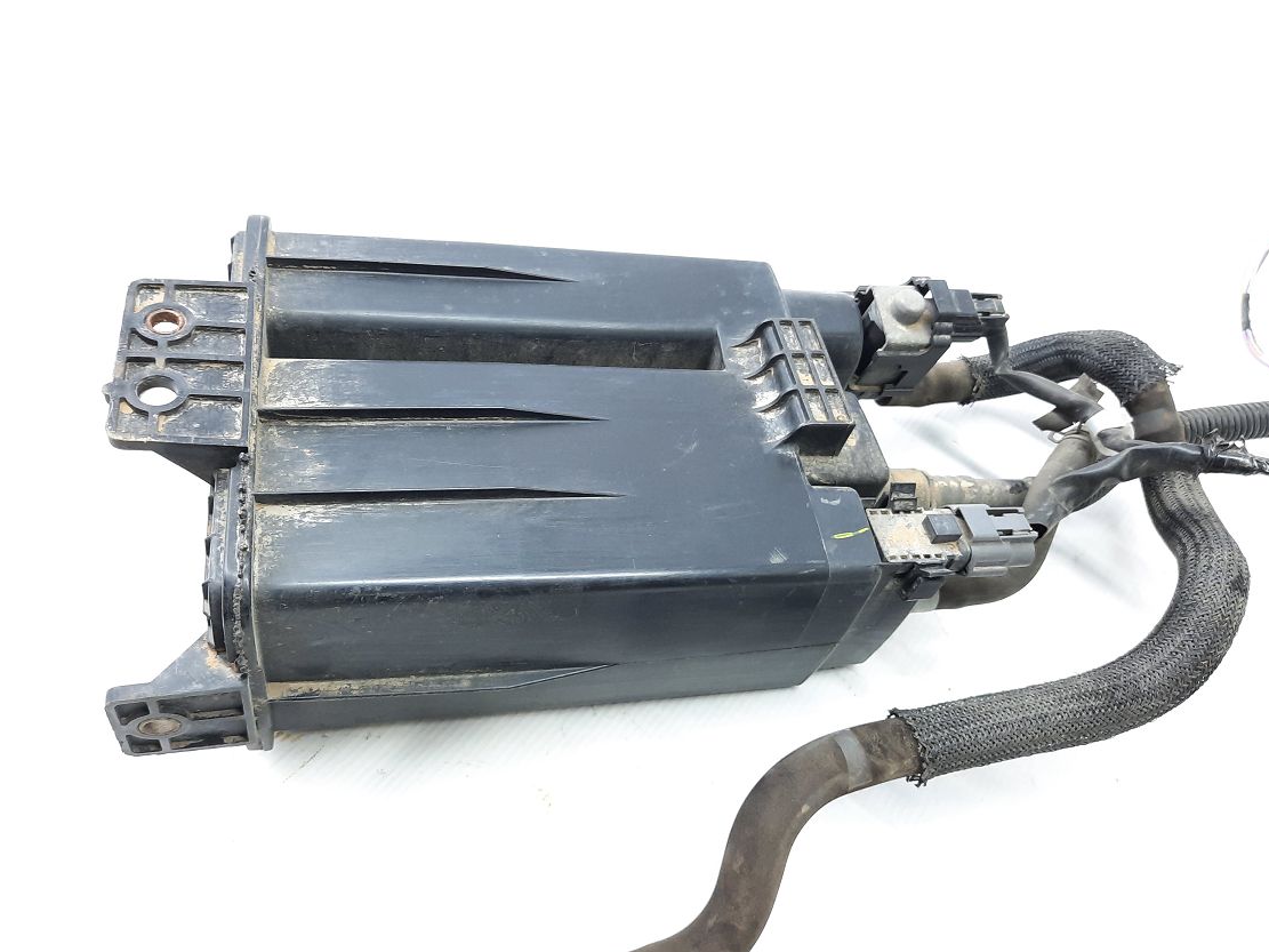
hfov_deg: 65.3
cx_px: 618
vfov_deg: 51.3
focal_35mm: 27
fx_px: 990
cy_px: 470
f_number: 2
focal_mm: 4.6
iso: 250
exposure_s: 1/50
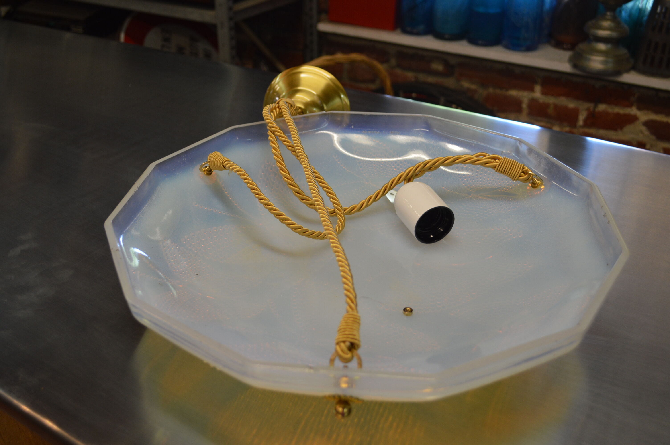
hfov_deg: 53.2
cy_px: 222
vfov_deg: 36.8
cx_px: 335
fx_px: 669
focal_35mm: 36
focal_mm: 24
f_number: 4
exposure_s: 1/50
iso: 400
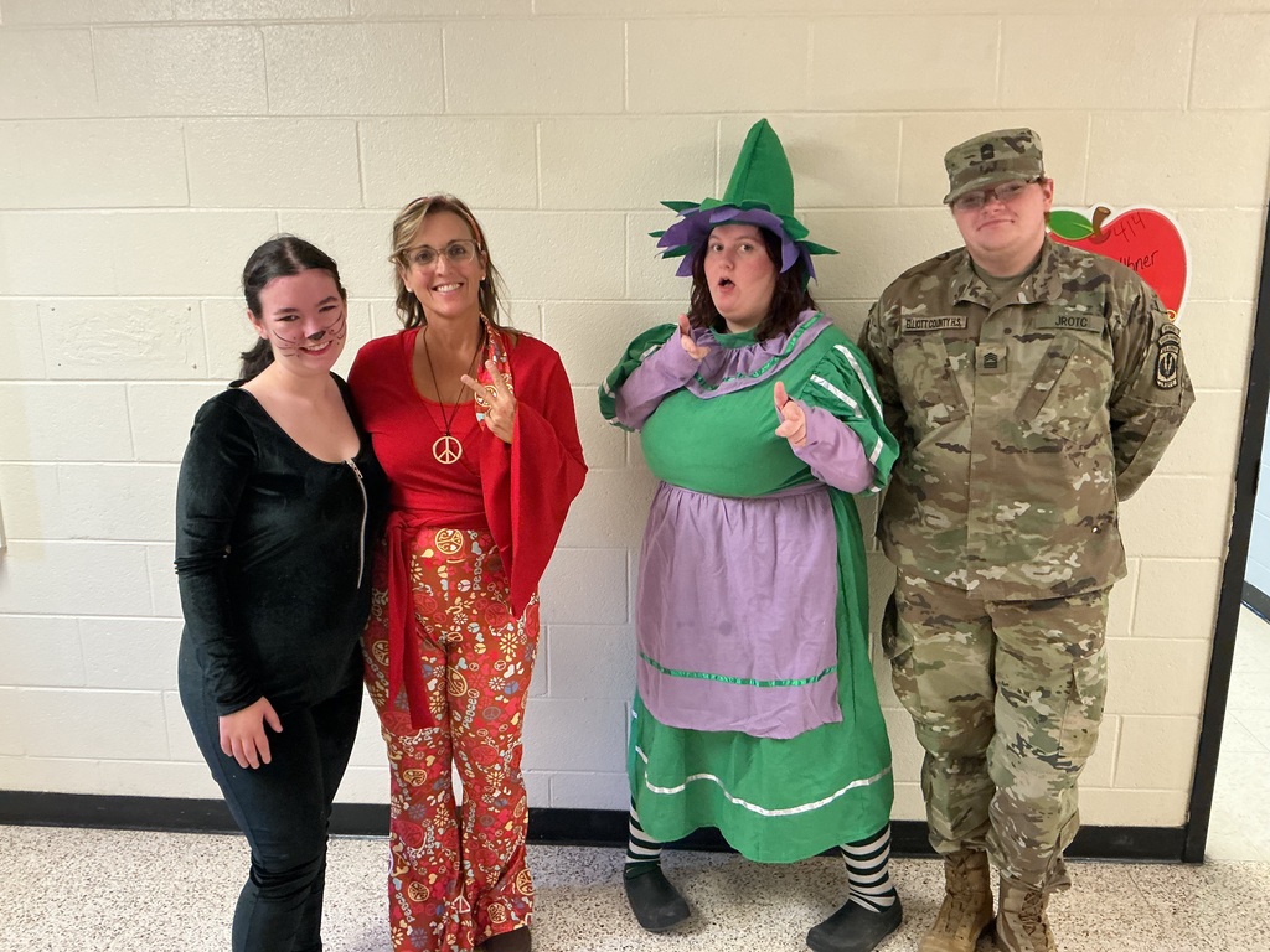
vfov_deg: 48.2
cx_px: 635
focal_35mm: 29
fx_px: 1064
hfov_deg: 61.7
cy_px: 476
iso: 200
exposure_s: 1/50
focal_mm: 3
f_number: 1.8
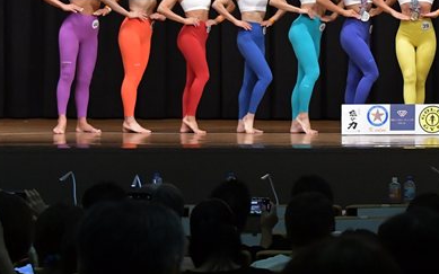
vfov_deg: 6.9
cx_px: 423
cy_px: 46
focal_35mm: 189
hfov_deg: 11.0
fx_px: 2261
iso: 5000
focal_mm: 62
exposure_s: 1/400
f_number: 5.6
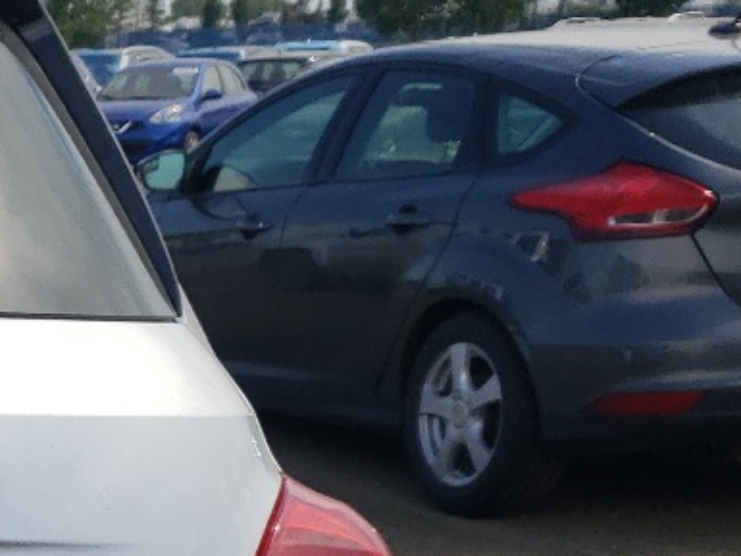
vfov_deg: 13.2
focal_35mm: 108
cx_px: -733
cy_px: 760
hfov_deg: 14.9
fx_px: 2313
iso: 50
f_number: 1.5
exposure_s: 1/2500
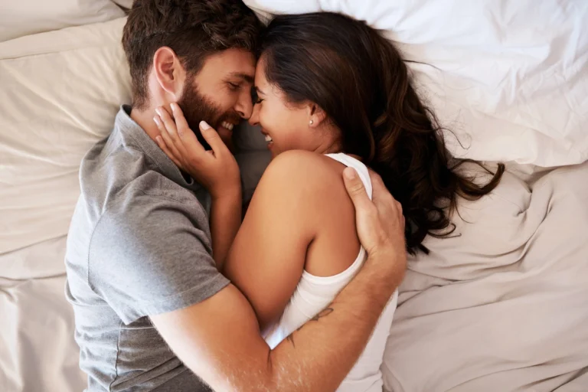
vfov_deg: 37.9
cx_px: 294
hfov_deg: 54.4
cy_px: 196
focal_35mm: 35
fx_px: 572
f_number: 2.2
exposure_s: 1/320
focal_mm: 35
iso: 160
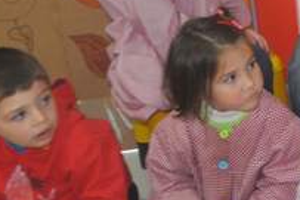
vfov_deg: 12.0
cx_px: 585
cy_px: -7
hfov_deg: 15.0
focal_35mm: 113
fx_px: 941
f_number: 3.5
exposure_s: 1/80
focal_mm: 18
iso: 800
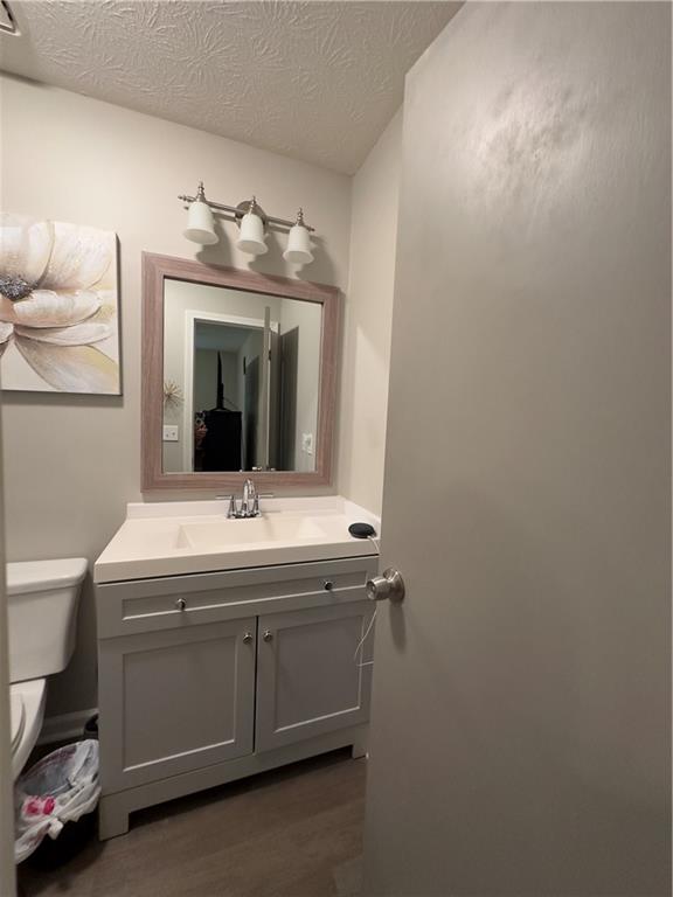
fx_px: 363
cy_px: 448
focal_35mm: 14
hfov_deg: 85.7
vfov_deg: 102.1
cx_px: 336
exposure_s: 1/60
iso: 320
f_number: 2.2
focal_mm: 2.22
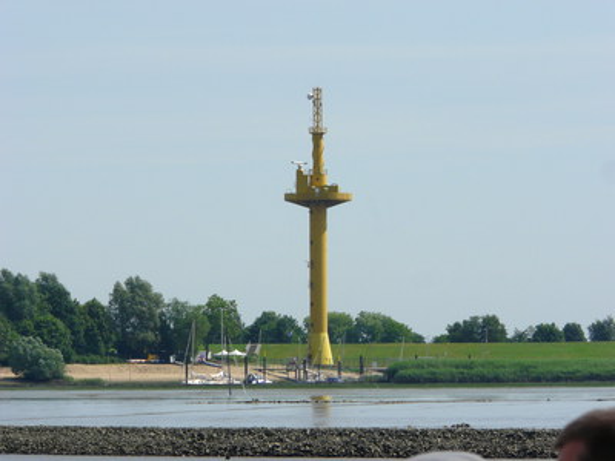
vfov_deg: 4.9
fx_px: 5401
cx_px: 308
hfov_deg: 6.5
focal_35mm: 304
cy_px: 230
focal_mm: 49.9
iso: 100
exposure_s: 1/500
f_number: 7.1
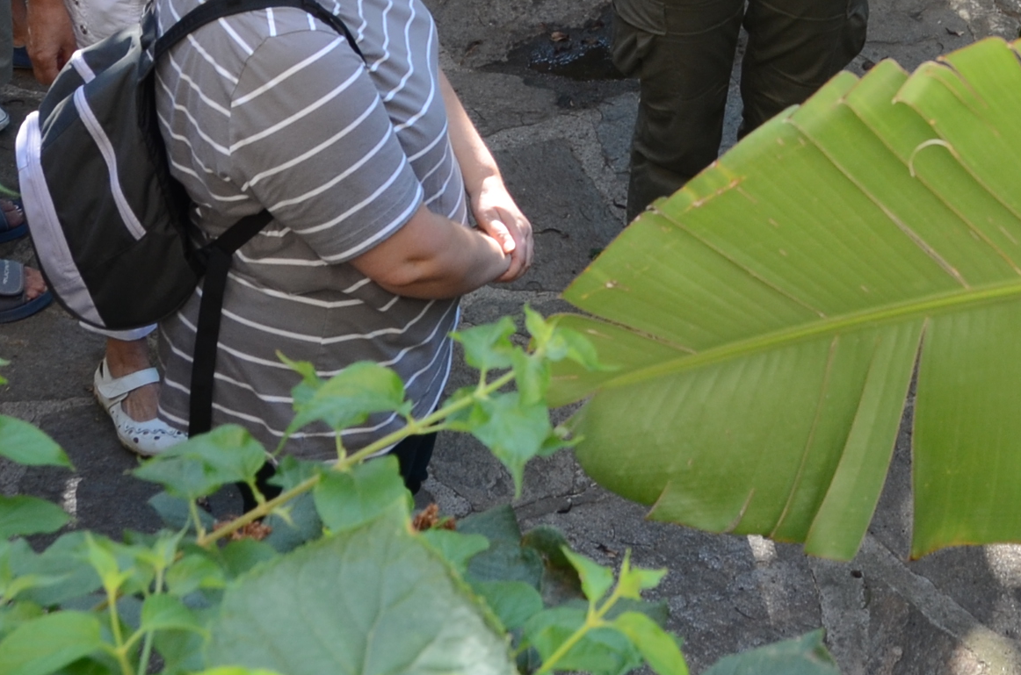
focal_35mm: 105
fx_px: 2971
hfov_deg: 19.3
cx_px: 852
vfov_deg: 12.4
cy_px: -279
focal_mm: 22
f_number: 5.6
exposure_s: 1/125
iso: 320
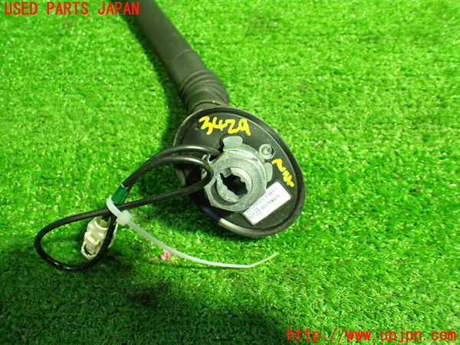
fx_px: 399
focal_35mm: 30
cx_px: 230
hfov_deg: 60.0
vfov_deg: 46.8
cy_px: 172
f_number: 2.3
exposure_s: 1/40
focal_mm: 5.4
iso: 800
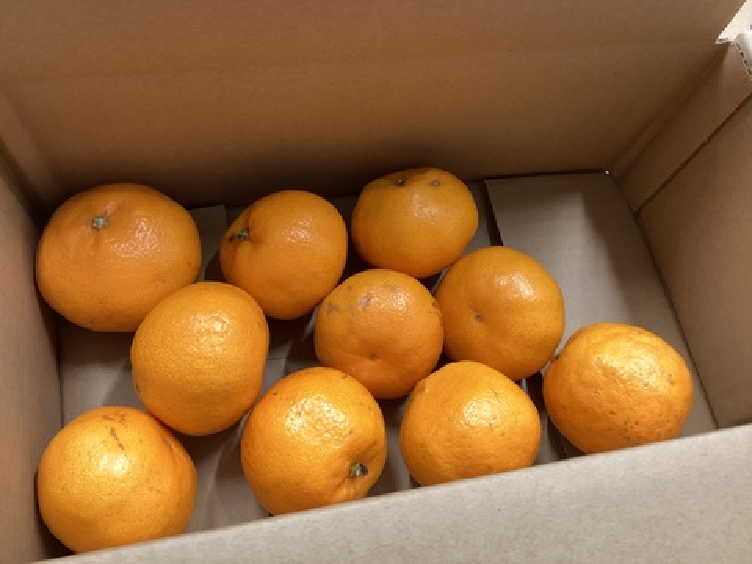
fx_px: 673
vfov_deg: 45.4
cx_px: 376
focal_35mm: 31
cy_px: 282
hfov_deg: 58.4
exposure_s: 1/60
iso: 125
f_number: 2.4
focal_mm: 3.3
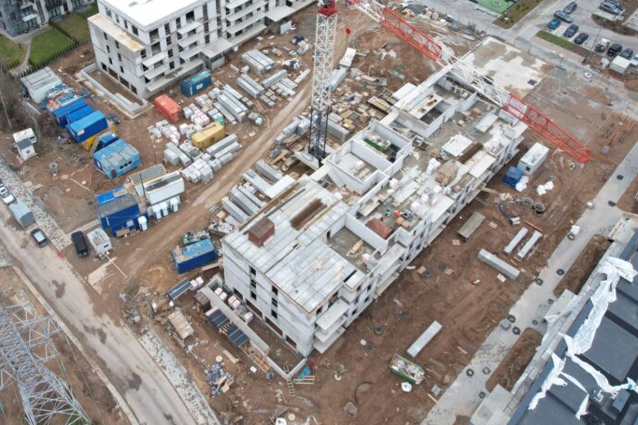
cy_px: 121
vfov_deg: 39.2
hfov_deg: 56.9
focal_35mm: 33
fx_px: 585
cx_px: 266
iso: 110
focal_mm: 8.38
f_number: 2.8
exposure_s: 1/160
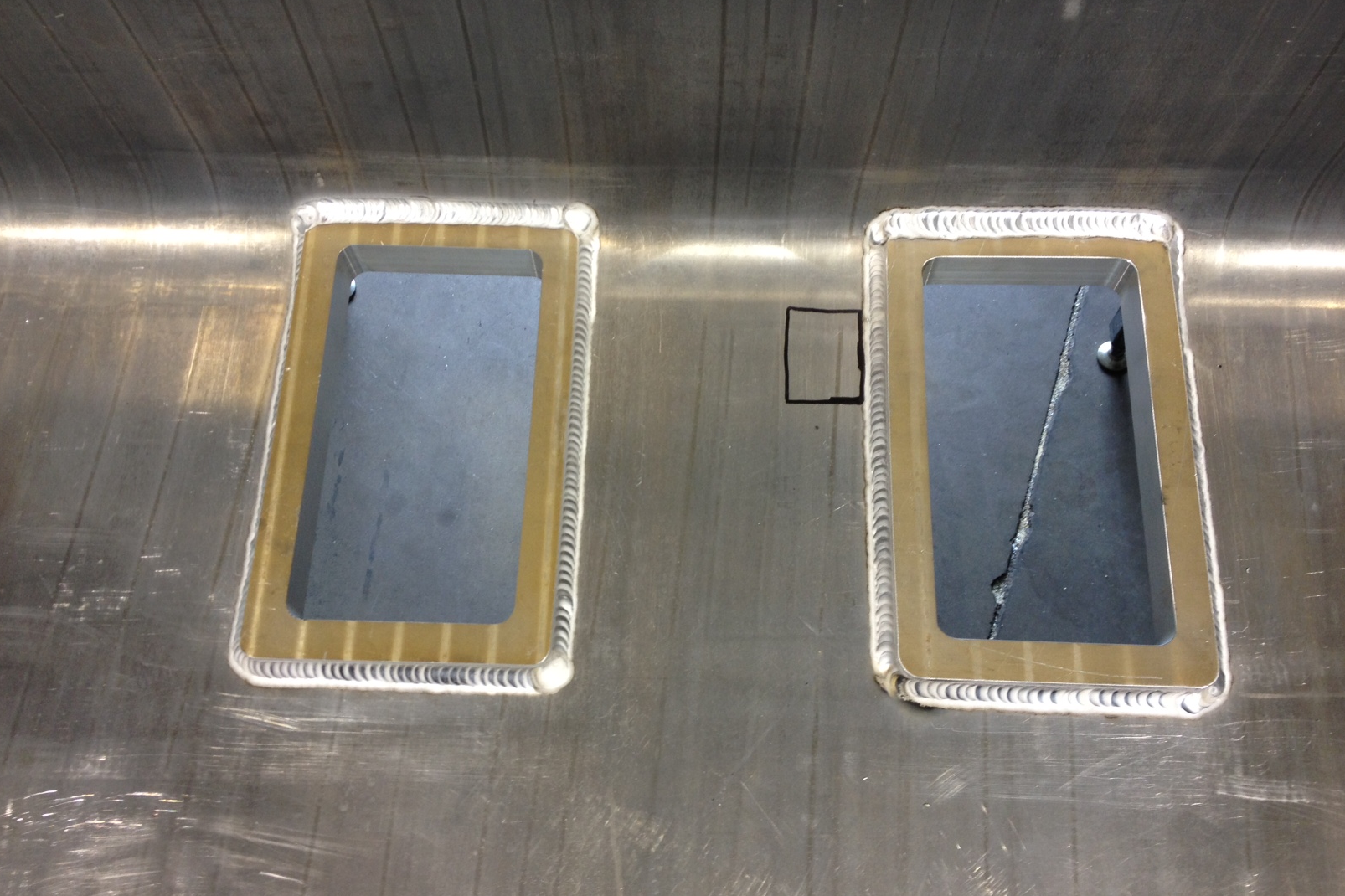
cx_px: 672
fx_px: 1382
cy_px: 466
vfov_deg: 35.9
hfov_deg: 51.9
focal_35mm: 37
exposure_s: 1/30
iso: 64
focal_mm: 4.28
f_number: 2.4
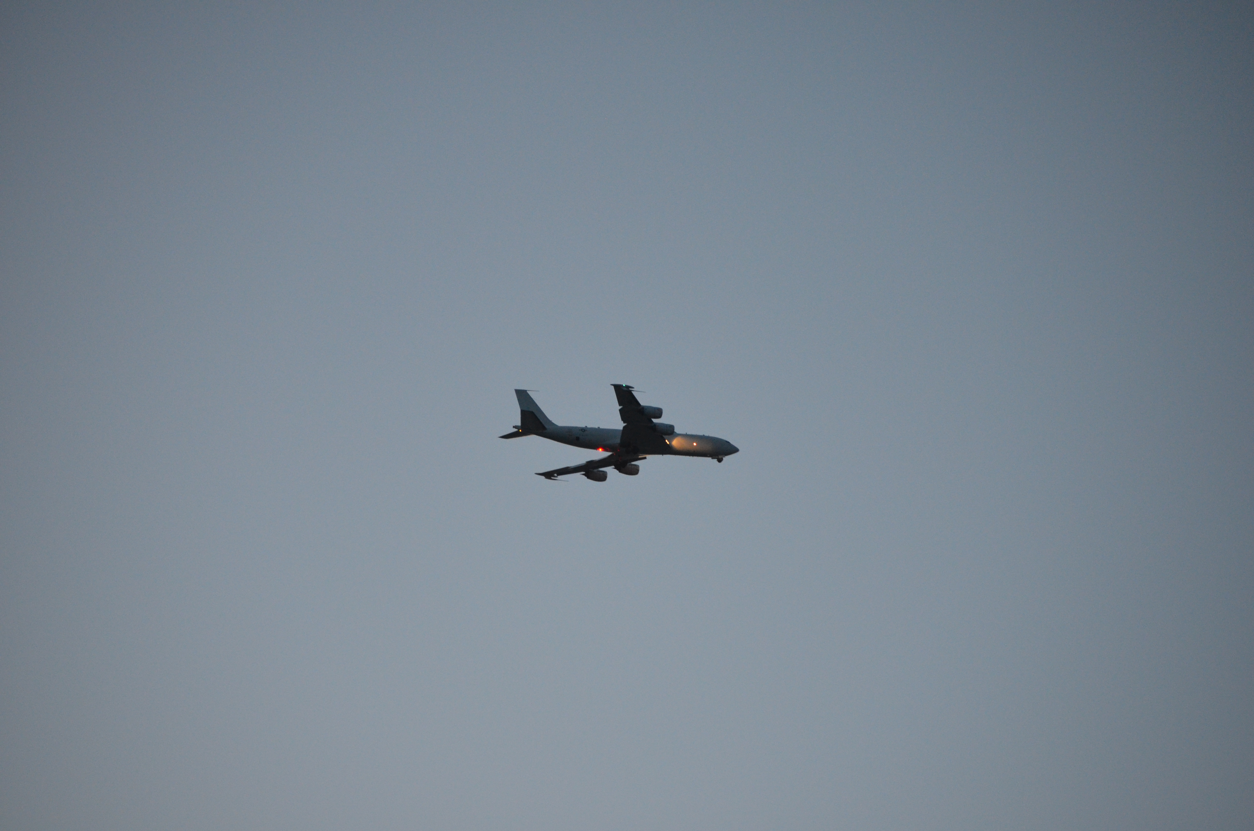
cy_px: 416
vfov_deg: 7.5
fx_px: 6361
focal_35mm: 183
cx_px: 627
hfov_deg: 11.3
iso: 1600
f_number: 4.8
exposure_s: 1/100
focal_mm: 122
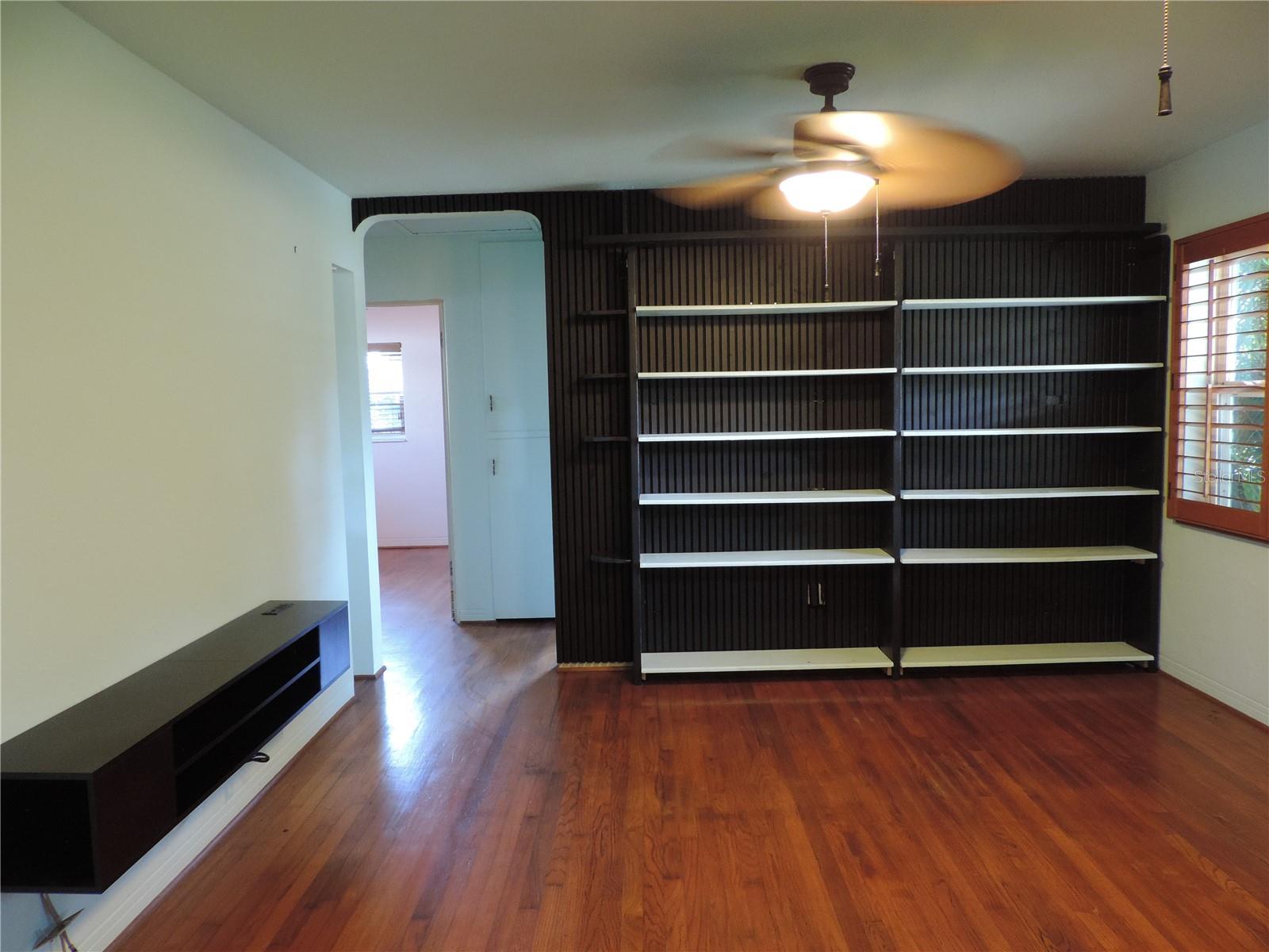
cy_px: 476
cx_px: 634
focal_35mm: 24
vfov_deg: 56.8
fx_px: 880
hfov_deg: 71.6
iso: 400
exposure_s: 1/10
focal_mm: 4.3
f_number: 3
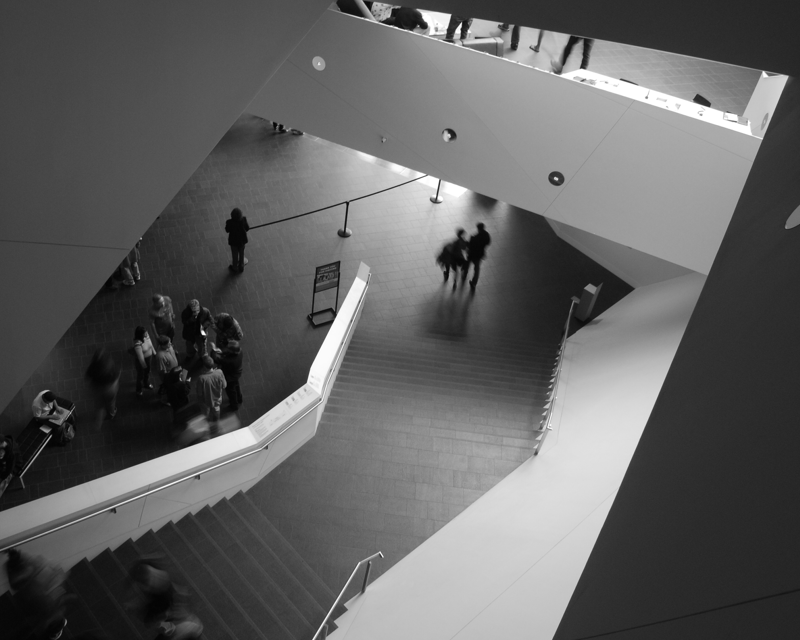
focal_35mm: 32
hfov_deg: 55.2
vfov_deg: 45.8
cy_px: 319
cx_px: 313
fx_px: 758
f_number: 11
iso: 400
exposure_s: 1/3
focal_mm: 18
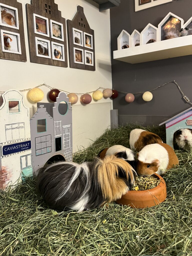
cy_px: 128
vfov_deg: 67.3
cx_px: 96
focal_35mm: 26
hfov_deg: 53.1
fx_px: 192
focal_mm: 5.1
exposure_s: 1/50
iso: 400
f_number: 1.6
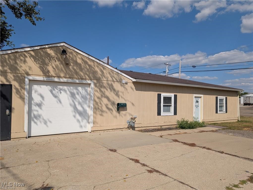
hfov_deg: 71.5
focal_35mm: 24
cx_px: 126
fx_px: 176
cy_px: 95
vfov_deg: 56.9
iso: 23
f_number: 1.68
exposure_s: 1/2008
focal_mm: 6.9
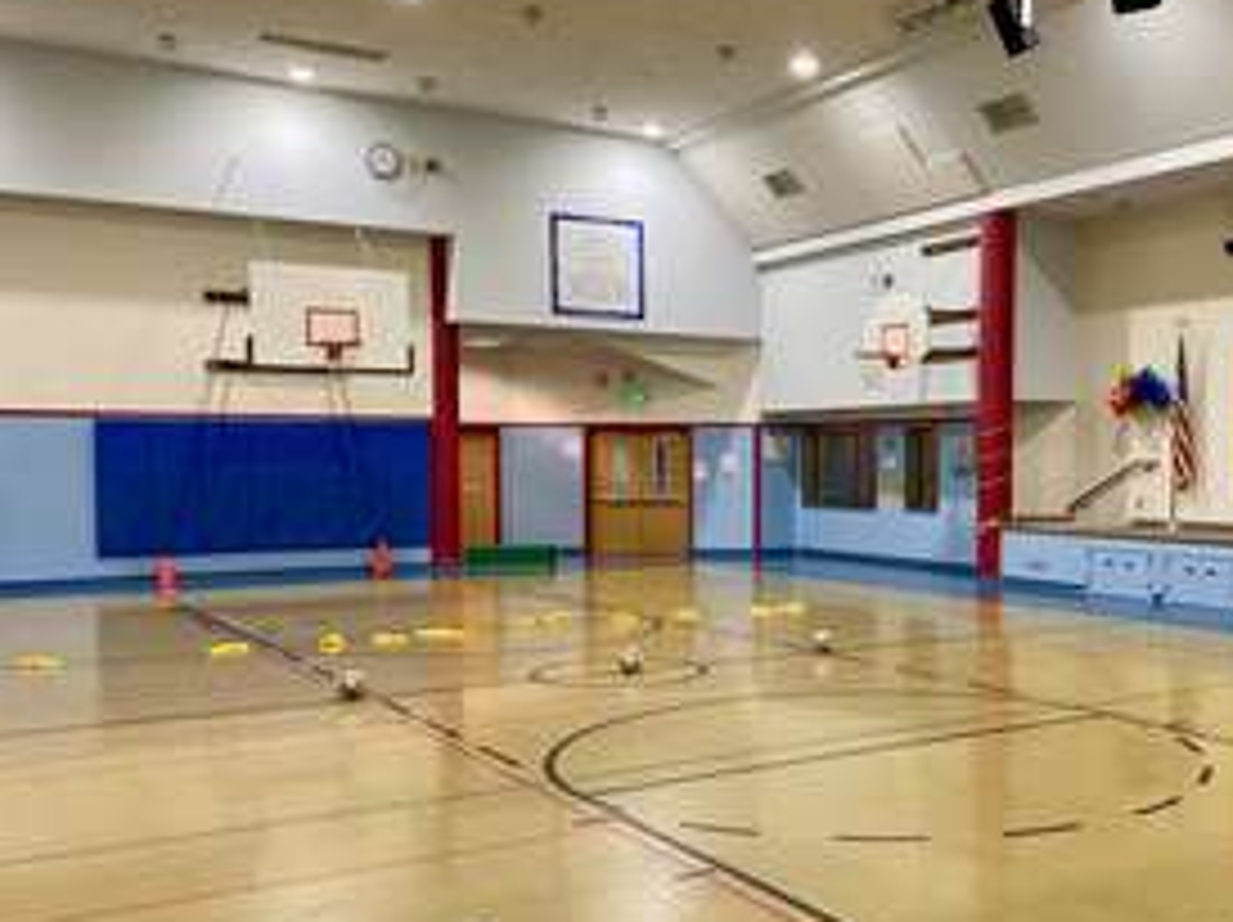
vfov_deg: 37.6
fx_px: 1352
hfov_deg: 47.5
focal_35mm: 38
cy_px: 535
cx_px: 896
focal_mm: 4.25
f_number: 1.8
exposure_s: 1/60
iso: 125
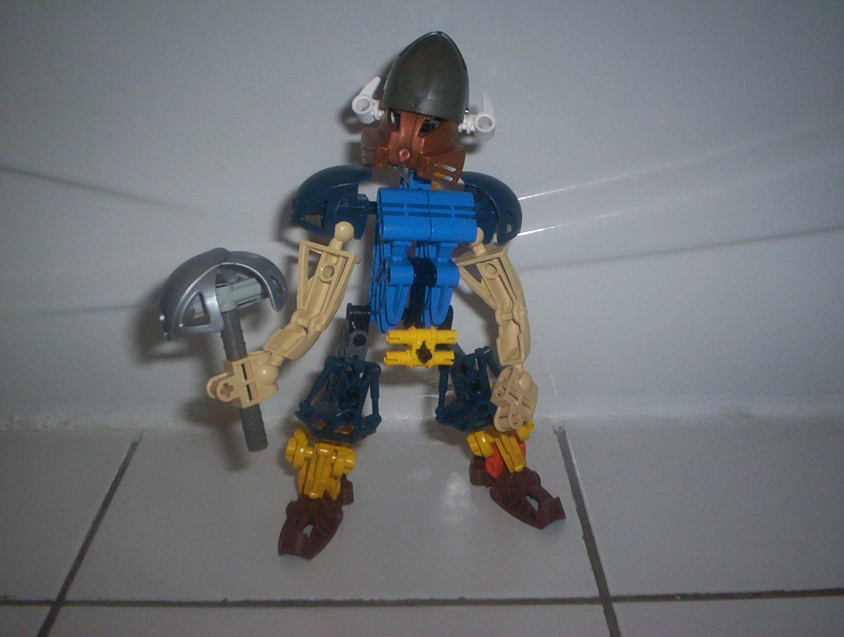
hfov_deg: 48.9
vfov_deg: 37.9
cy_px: 318
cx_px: 422
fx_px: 929
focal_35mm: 38
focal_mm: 4.99
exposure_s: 1/60
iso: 140
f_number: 4.5
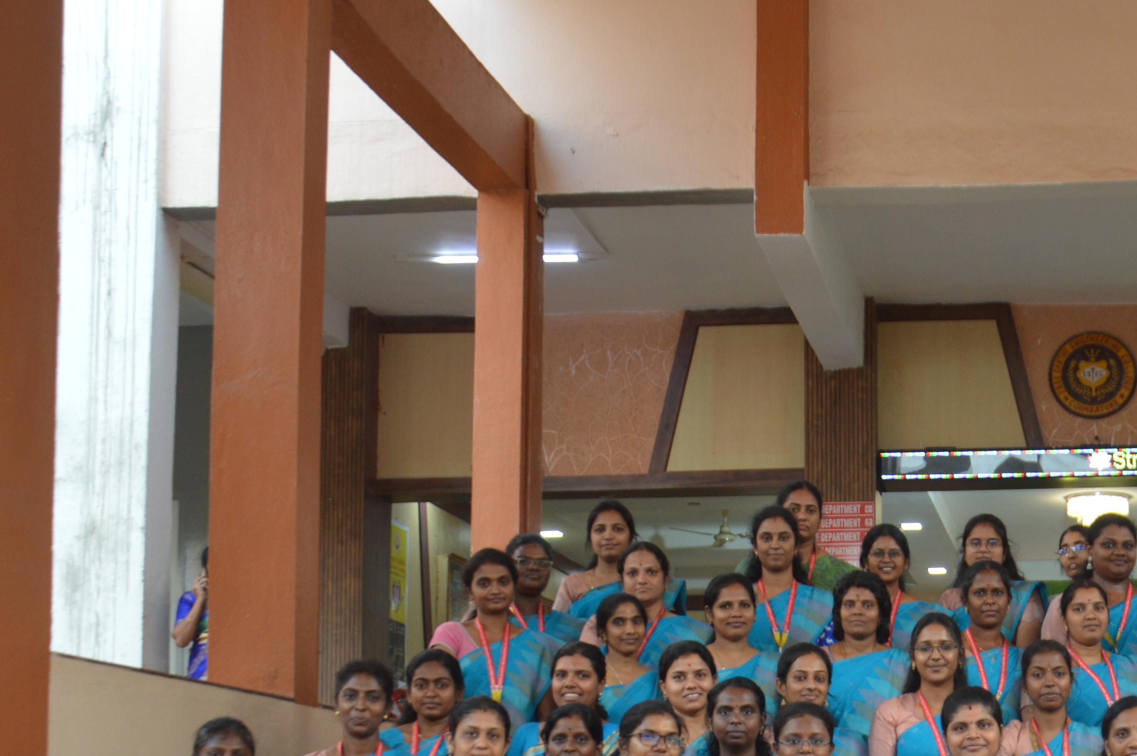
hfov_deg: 28.2
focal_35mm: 68
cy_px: 625
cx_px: 1086
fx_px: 2148
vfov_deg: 19.7
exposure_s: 1/60
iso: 400
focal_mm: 21
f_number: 4
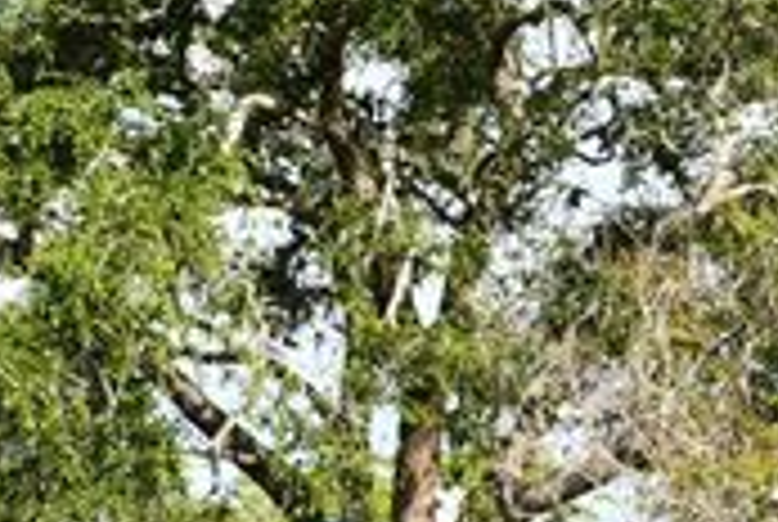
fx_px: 2879
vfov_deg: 10.2
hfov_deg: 15.4
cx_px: 526
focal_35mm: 133
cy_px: 639
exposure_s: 1/250
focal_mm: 18
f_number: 8
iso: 160
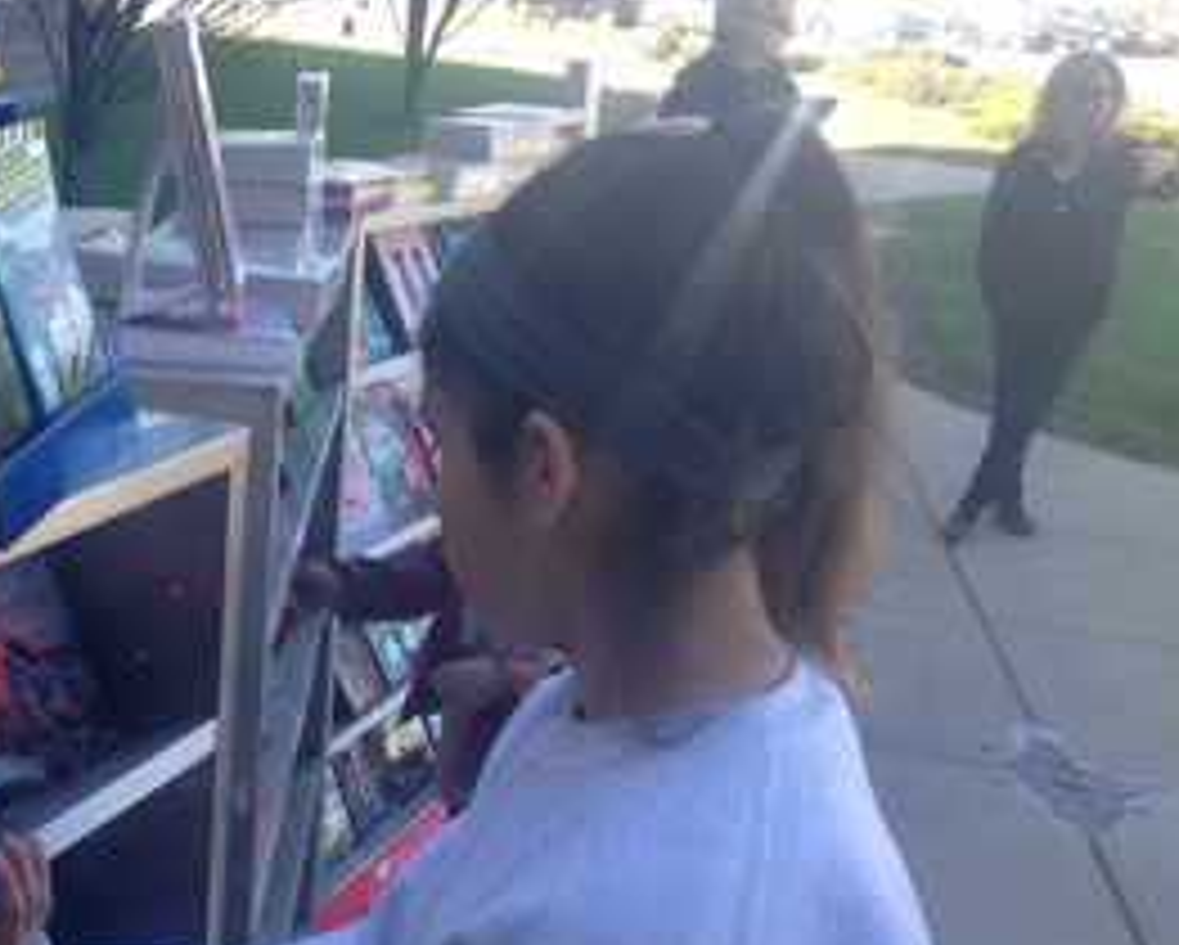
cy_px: 666
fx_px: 1886
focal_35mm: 54
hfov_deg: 33.5
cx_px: 207
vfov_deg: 27.9
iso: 50
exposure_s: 1/173
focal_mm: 4.12
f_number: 2.4
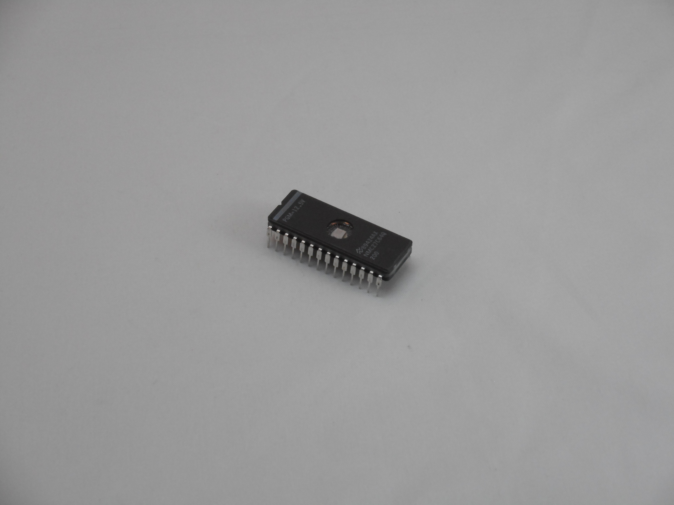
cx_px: 337
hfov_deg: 22.0
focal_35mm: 89
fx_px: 1733
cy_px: 252
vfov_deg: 16.6
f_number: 5.6
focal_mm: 15.9
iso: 360
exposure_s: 1/60
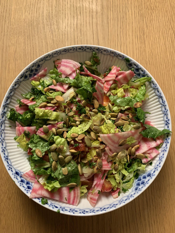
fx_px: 175
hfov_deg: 53.1
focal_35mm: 26
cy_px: 116
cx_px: 88
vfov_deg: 67.3
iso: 100
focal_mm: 4.25
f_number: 1.8
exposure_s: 1/60
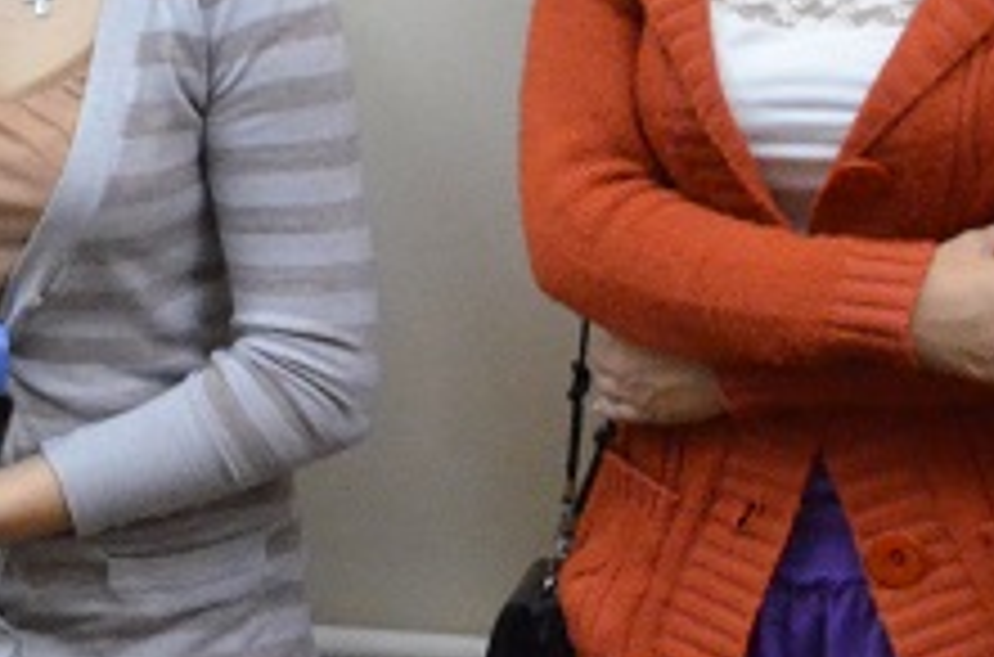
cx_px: -441
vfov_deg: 1.6
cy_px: 405
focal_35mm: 855
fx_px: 23532
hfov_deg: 2.4
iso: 3200
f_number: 5.6
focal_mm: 105
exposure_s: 1/15
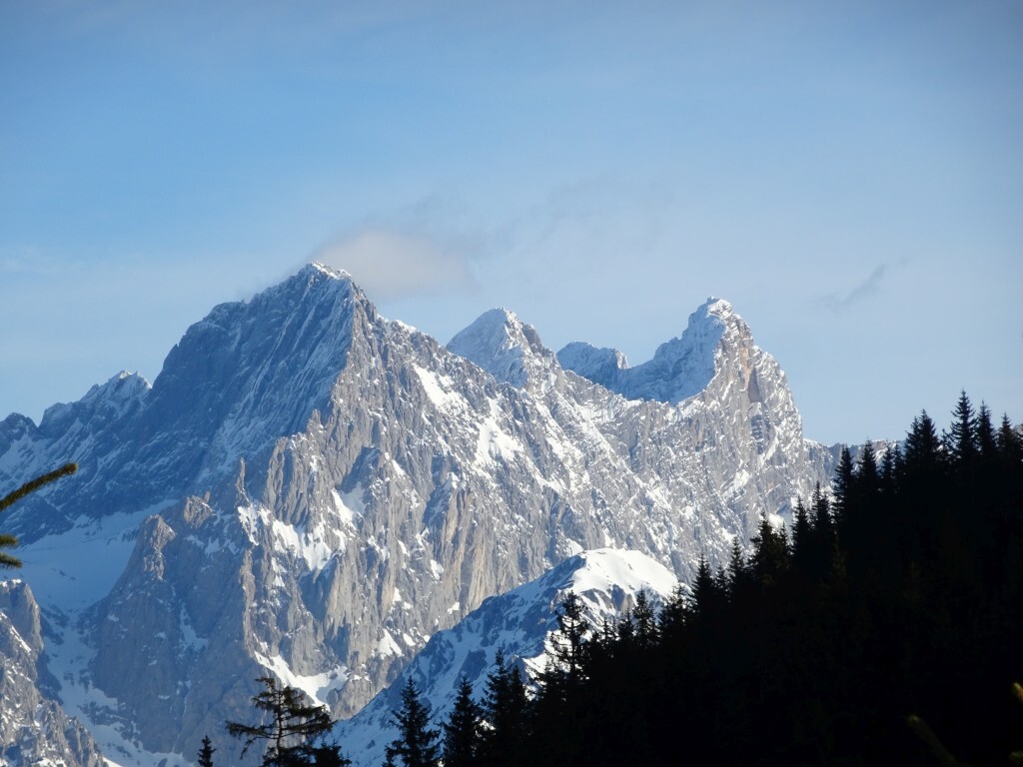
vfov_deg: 6.2
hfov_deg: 8.3
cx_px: 512
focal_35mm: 239
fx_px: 7063
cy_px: 384
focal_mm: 40.86
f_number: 6.3
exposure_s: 1/400
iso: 80
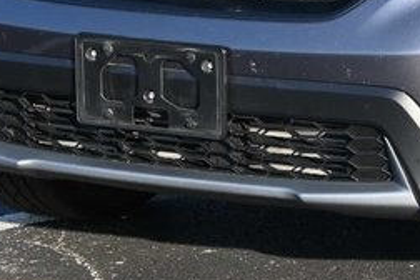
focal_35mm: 244
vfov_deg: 5.6
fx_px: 2846
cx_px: 508
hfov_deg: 8.3
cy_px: -142
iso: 110
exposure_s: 1/250
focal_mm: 40
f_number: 5.6
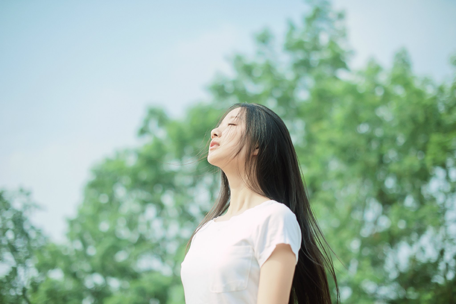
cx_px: 228
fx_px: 633
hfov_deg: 39.6
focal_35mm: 50
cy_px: 152
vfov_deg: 26.9
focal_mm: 50
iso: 200
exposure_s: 1/4000
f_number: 2
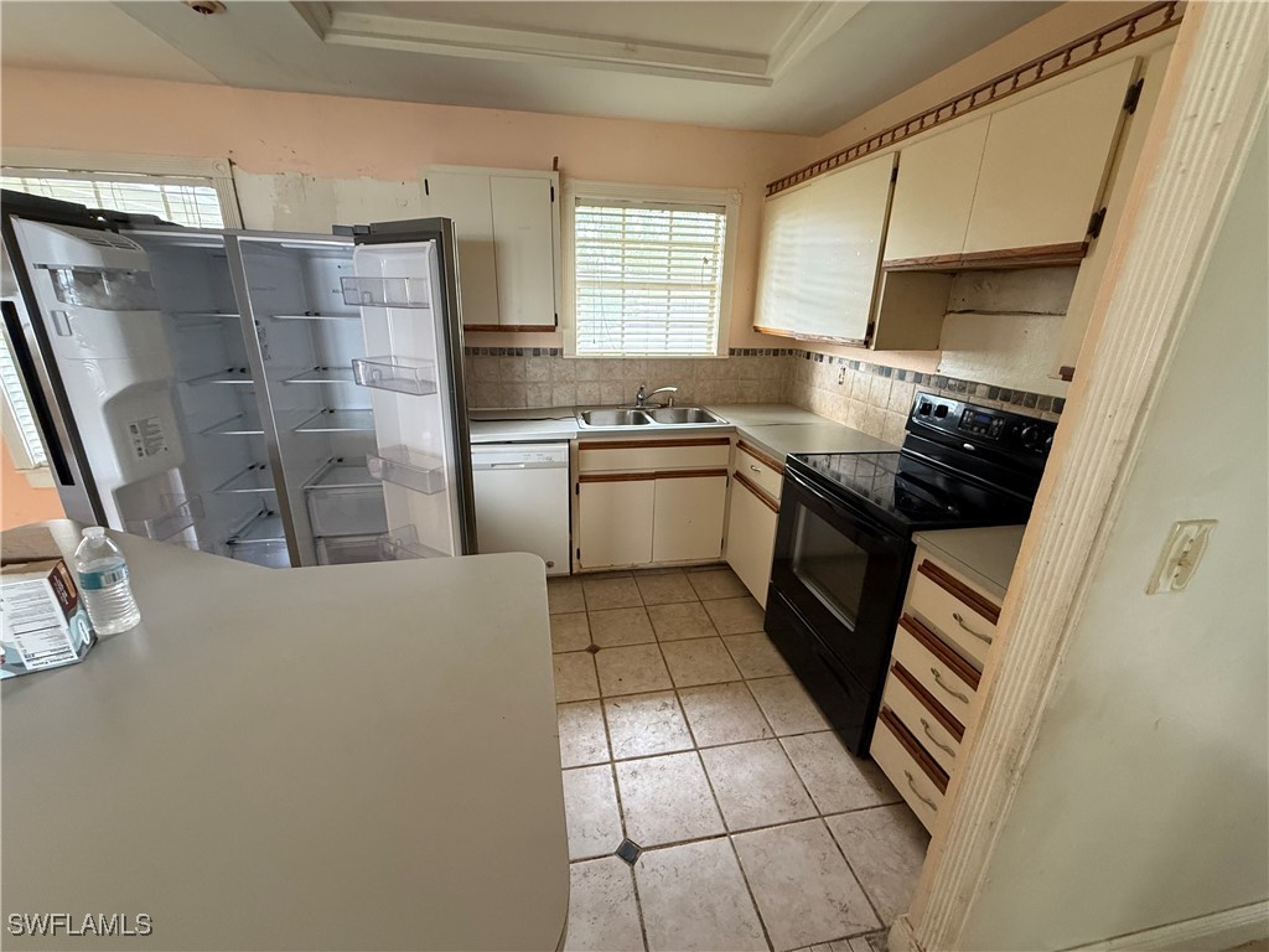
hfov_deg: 102.1
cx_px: 634
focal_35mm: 14
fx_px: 513
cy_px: 476
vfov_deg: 85.7
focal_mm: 2.22
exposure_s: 1/60
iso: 400
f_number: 2.2
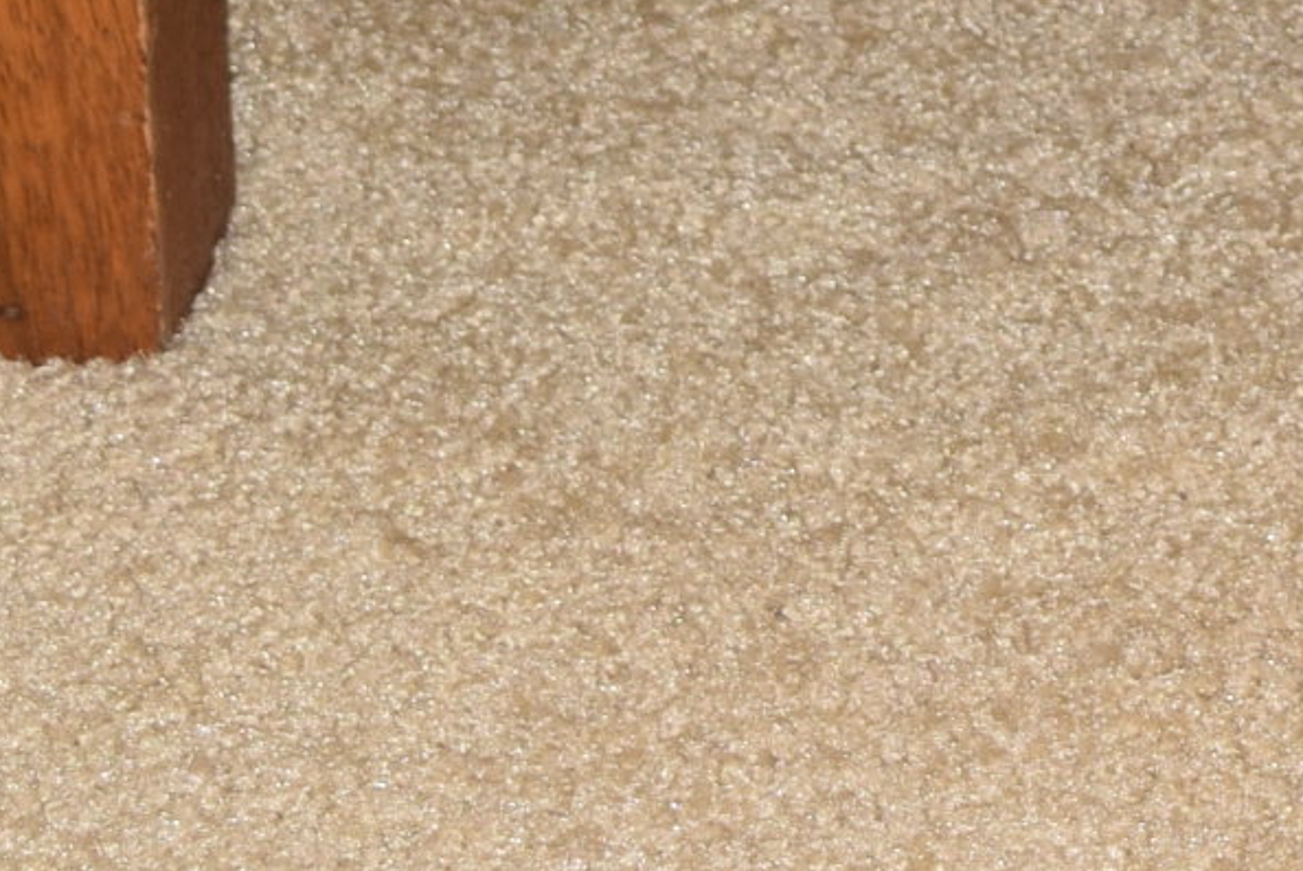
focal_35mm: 257
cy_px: -1251
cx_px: 2461
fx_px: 9308
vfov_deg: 5.2
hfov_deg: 7.7
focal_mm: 34
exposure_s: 1/60
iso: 100
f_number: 8
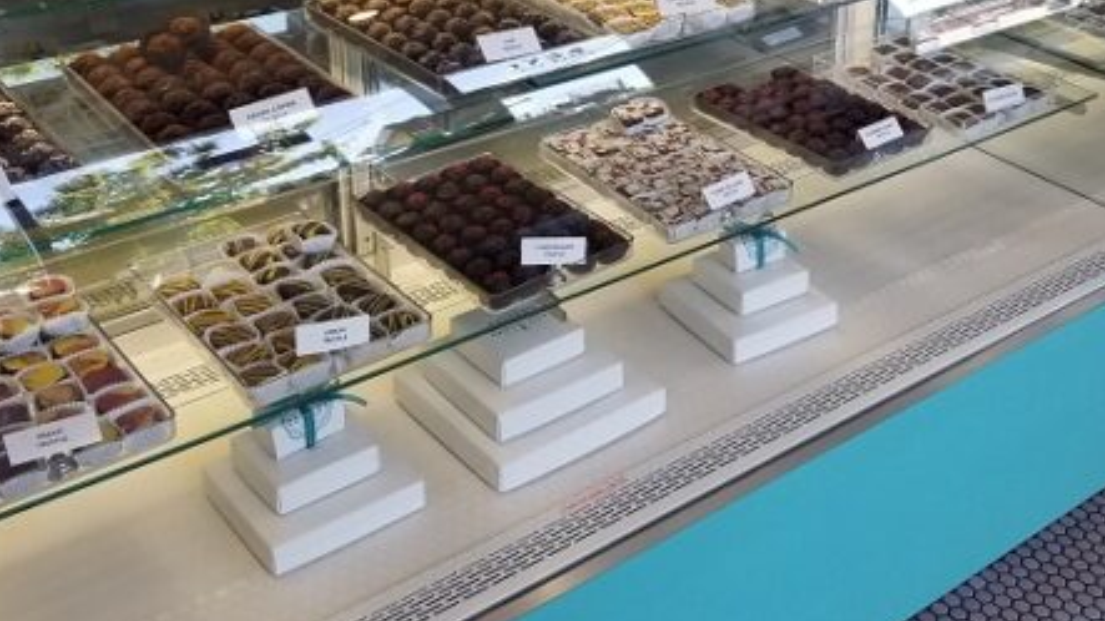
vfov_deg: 25.4
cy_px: 107
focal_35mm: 46
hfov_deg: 44.0
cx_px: 726
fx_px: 1348
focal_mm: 4.3
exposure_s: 1/120
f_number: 1.7
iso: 80
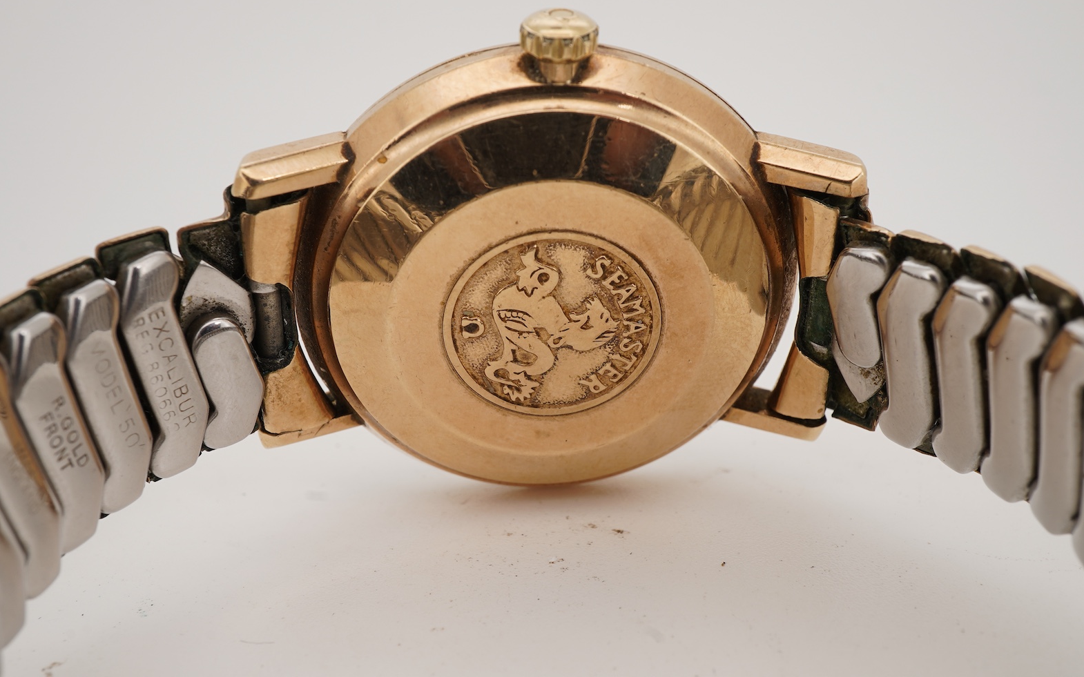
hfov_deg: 43.5
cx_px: 543
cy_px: 355
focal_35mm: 46
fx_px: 1359
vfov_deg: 28.0
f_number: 22
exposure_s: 1/160
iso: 160
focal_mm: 30
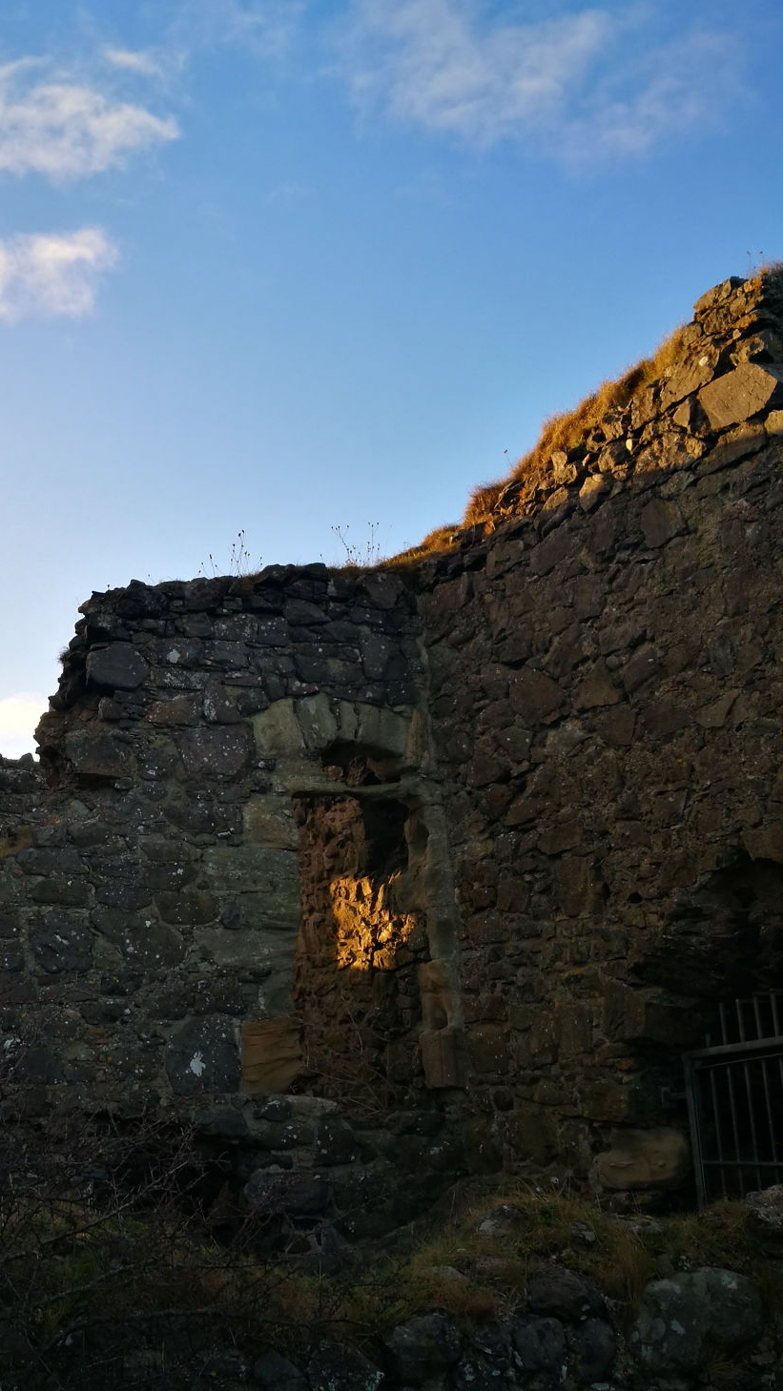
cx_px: 135
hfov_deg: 28.9
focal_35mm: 40
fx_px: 1476
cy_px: 689
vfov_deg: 50.5
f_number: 2.2
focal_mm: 4.5
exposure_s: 1/242
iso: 50
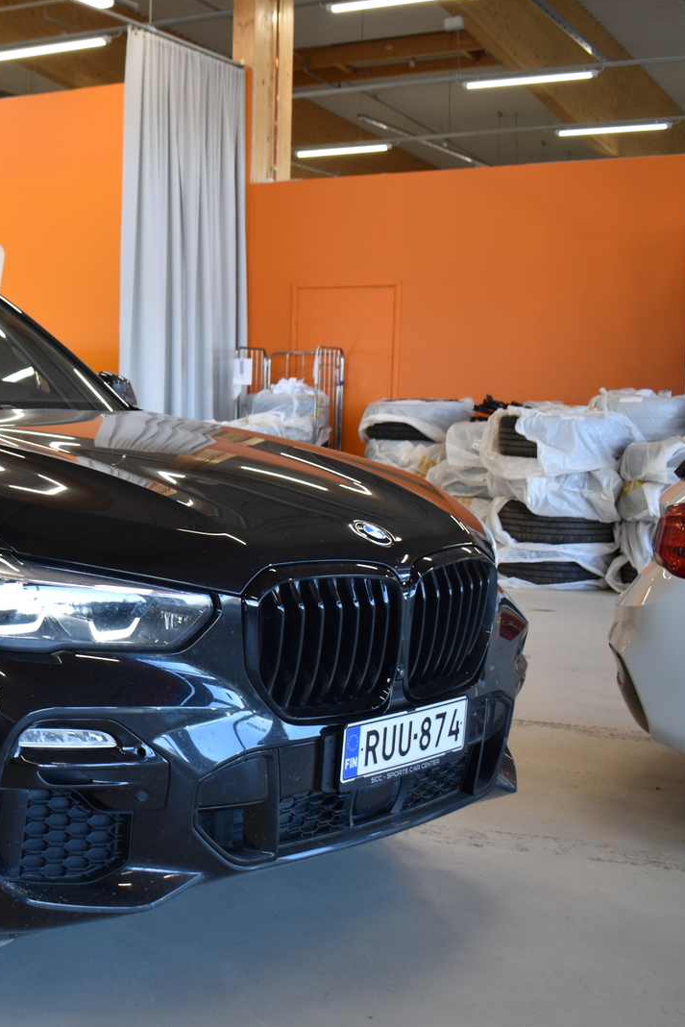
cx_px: -64
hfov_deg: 25.1
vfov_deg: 39.6
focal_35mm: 50
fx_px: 1427
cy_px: 513
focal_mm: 22
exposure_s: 1/90
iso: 400
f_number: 4.8
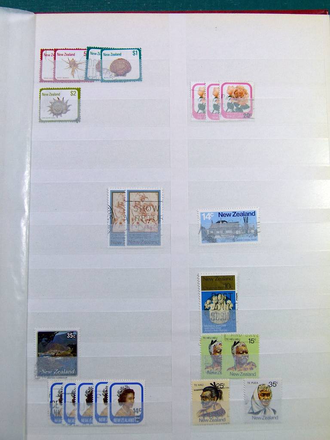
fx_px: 470
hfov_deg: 38.7
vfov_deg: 50.1
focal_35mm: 37
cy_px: 220
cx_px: 165
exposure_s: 1/125
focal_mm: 6.7
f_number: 4
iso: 100
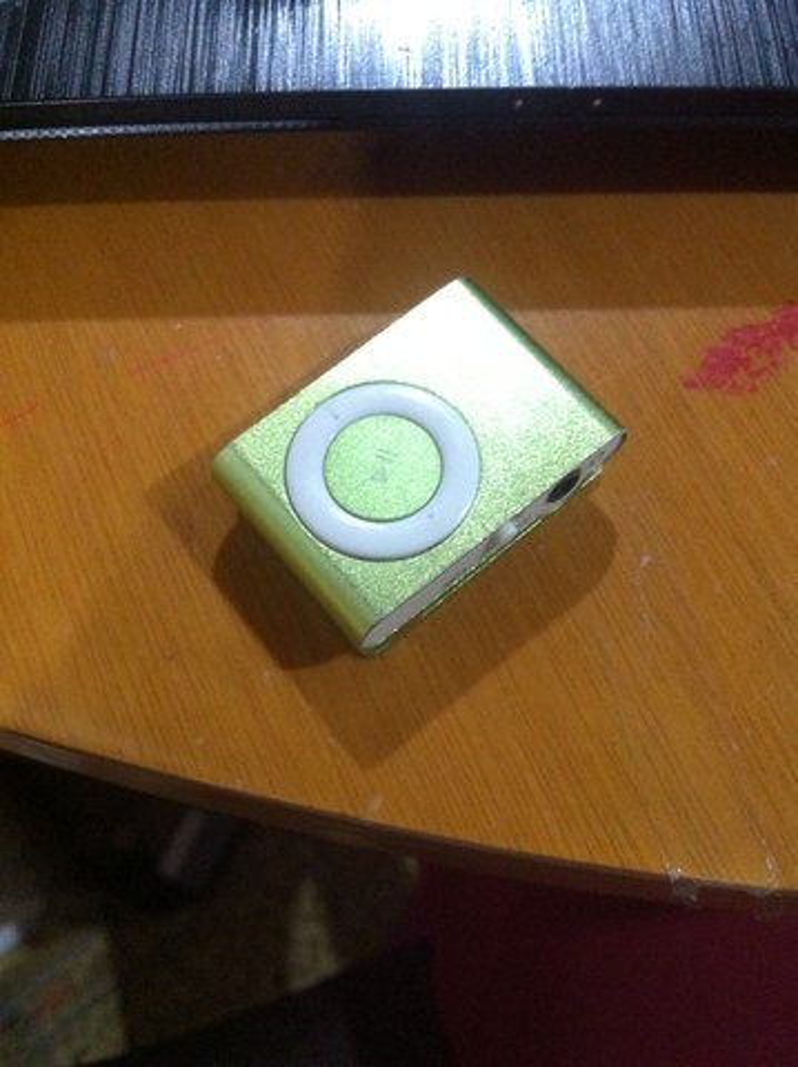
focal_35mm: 35
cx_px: 399
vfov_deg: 52.7
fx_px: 1078
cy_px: 534
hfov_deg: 40.6
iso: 500
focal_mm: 3.85
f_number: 2.8
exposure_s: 1/15
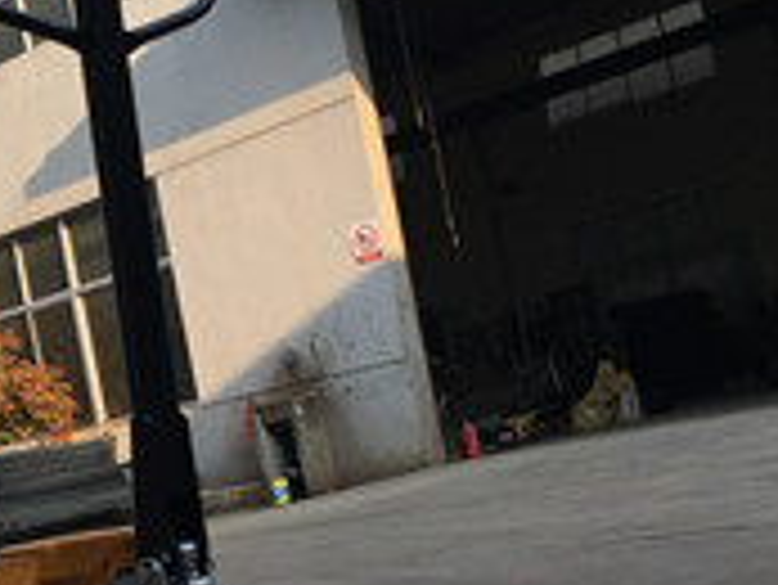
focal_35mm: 67
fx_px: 1507
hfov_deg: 27.6
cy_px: 468
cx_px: 40
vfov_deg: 21.7
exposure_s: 1/657
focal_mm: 4.15
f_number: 2.2
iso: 25
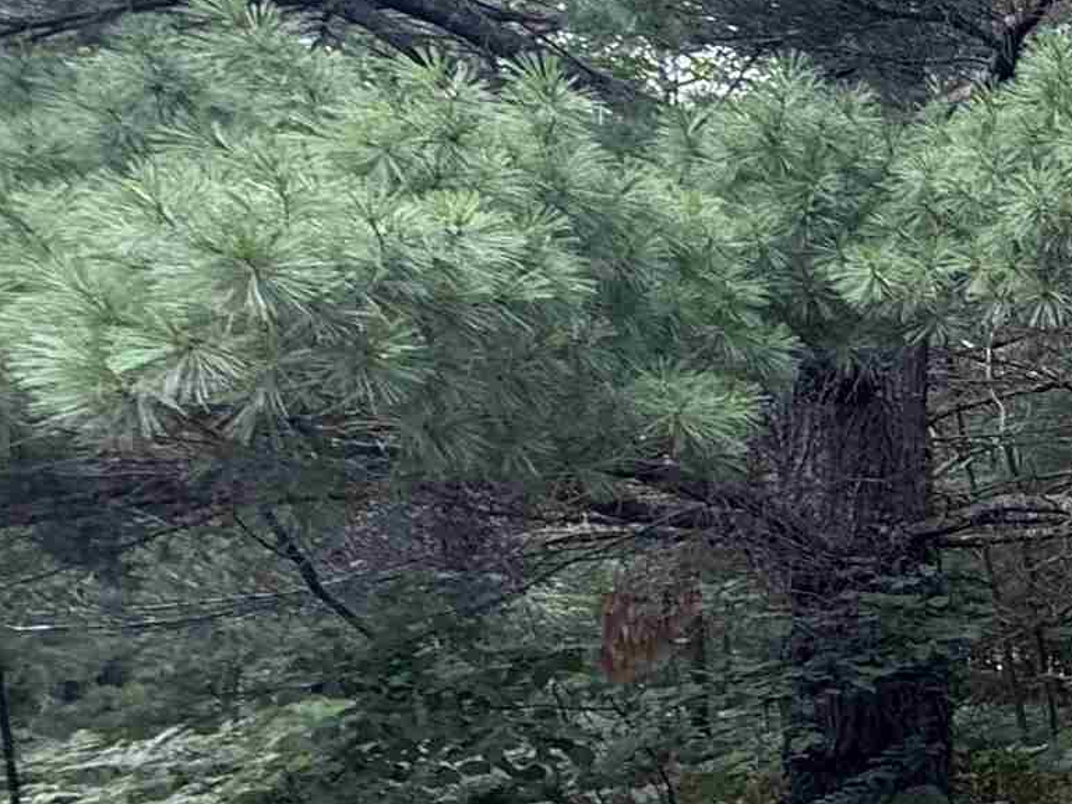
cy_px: 392
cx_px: 1975
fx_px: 1734
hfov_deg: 21.2
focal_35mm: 56
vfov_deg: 26.1
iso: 64
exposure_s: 1/99
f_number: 2.2
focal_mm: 2.22
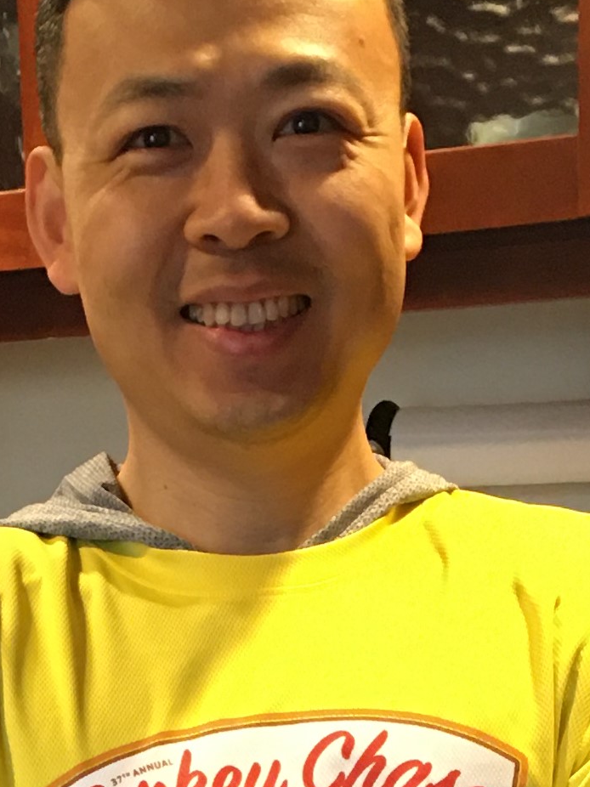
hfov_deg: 37.6
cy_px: 357
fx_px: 864
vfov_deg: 48.9
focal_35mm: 38
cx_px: 248
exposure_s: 1/10
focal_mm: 4.15
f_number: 2.2
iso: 100
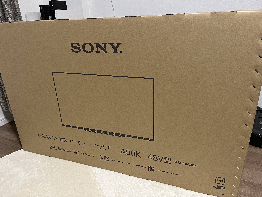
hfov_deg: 67.3
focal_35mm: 26
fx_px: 197
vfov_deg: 53.1
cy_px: 98
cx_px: 131
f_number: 1.6
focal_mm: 5.1
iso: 320
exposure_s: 1/50
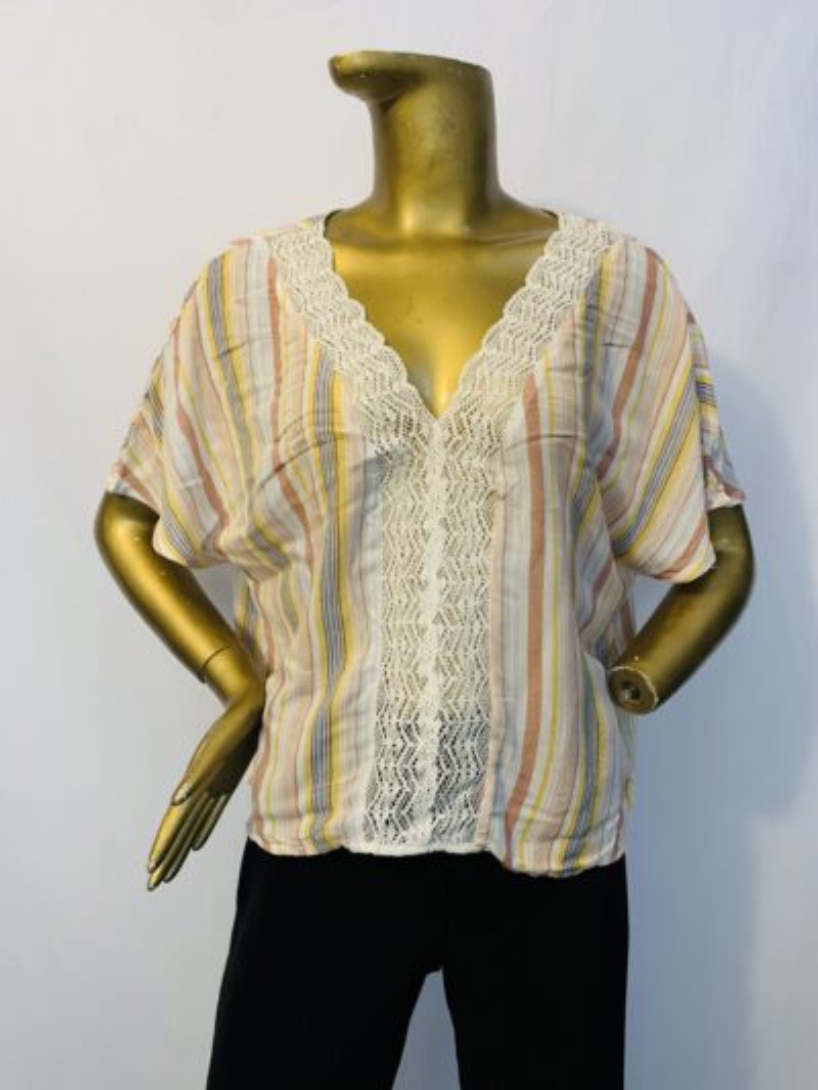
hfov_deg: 53.1
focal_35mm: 26
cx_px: 409
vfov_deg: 67.3
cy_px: 545
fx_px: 819
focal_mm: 4.25
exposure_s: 1/50
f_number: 1.8
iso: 320
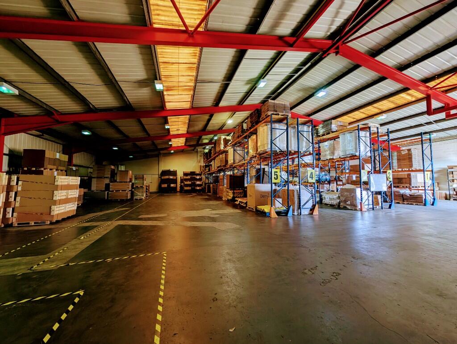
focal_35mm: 12
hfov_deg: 110.5
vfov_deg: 94.6
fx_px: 159
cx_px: 228
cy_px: 172
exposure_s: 1/33.3
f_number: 1.95
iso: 59
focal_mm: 2.23
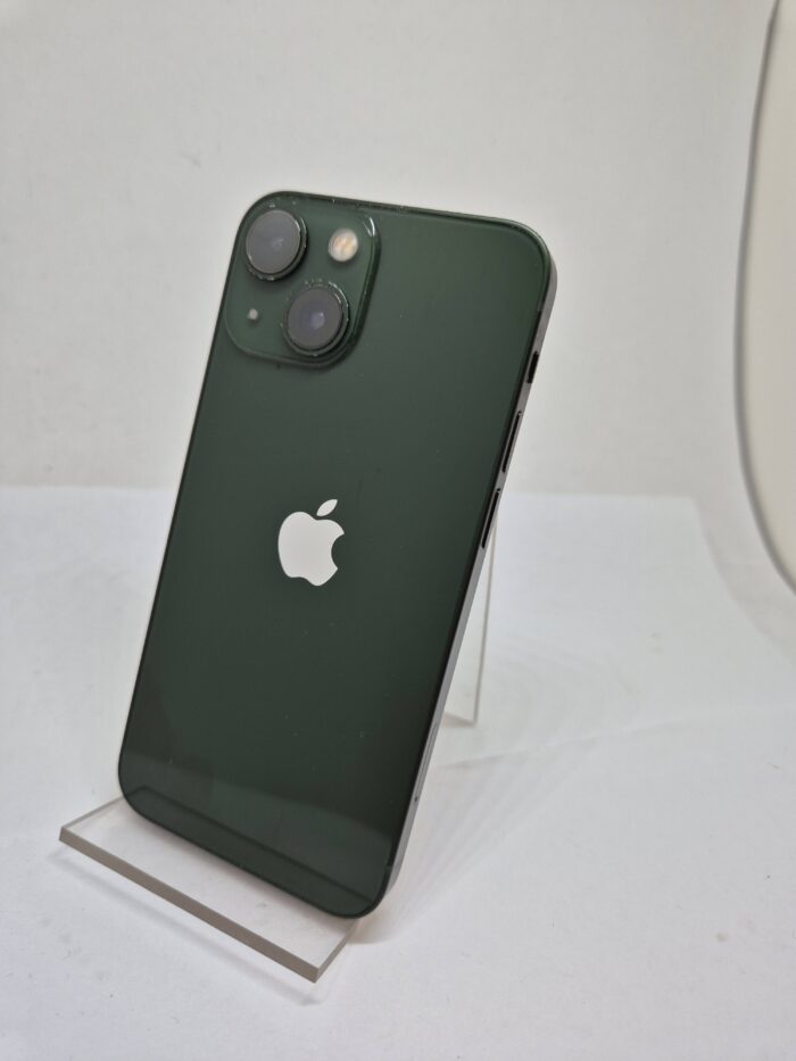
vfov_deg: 73.9
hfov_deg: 58.9
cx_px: 398
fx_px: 705
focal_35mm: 23
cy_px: 530
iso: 80
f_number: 1.8
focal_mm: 5.4
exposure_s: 1/180
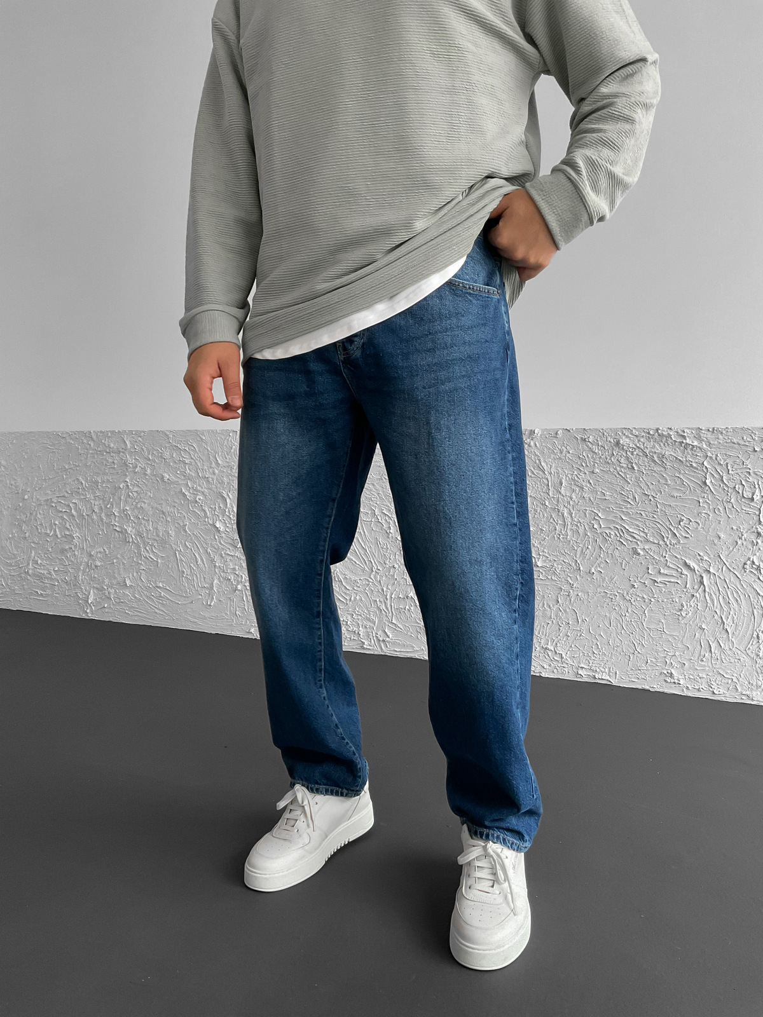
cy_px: 508
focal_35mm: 29
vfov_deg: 61.7
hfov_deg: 48.2
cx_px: 382
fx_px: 852
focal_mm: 3
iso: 125
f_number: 1.8
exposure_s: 1/60
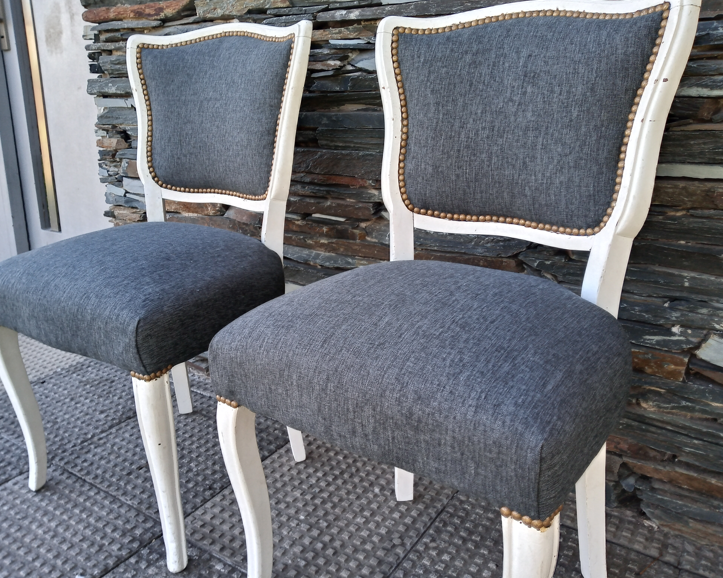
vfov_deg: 65.5
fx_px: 449
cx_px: 348
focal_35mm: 21
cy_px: 289
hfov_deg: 77.6
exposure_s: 1/100
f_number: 2
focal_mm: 3.54
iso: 139
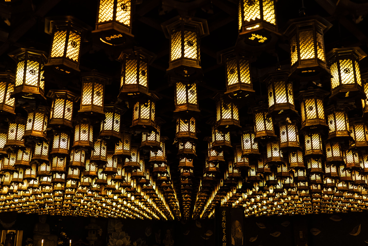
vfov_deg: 39.0
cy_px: 123
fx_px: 347
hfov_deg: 55.9
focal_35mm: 34
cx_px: 184
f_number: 2.8
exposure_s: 1/80
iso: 1000
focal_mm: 22.6
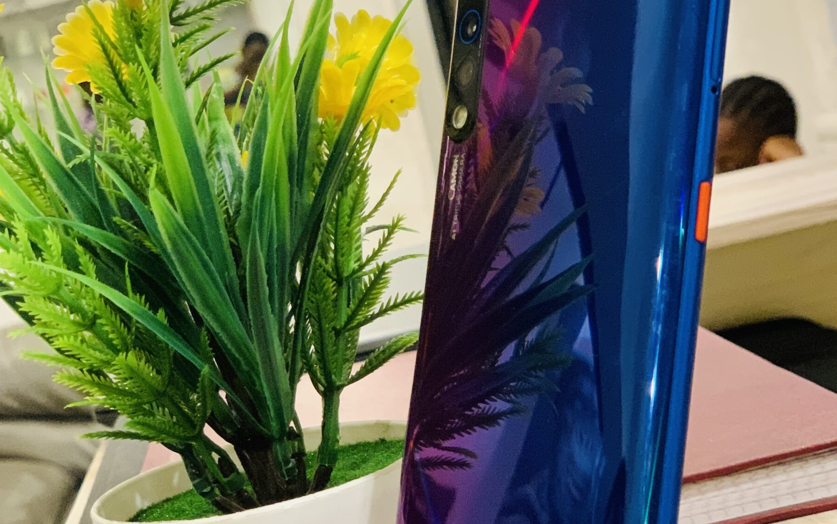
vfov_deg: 16.7
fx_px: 1779
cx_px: 423
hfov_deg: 26.5
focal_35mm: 78
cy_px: 290
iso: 500
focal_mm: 6
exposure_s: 1/32
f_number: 2.4
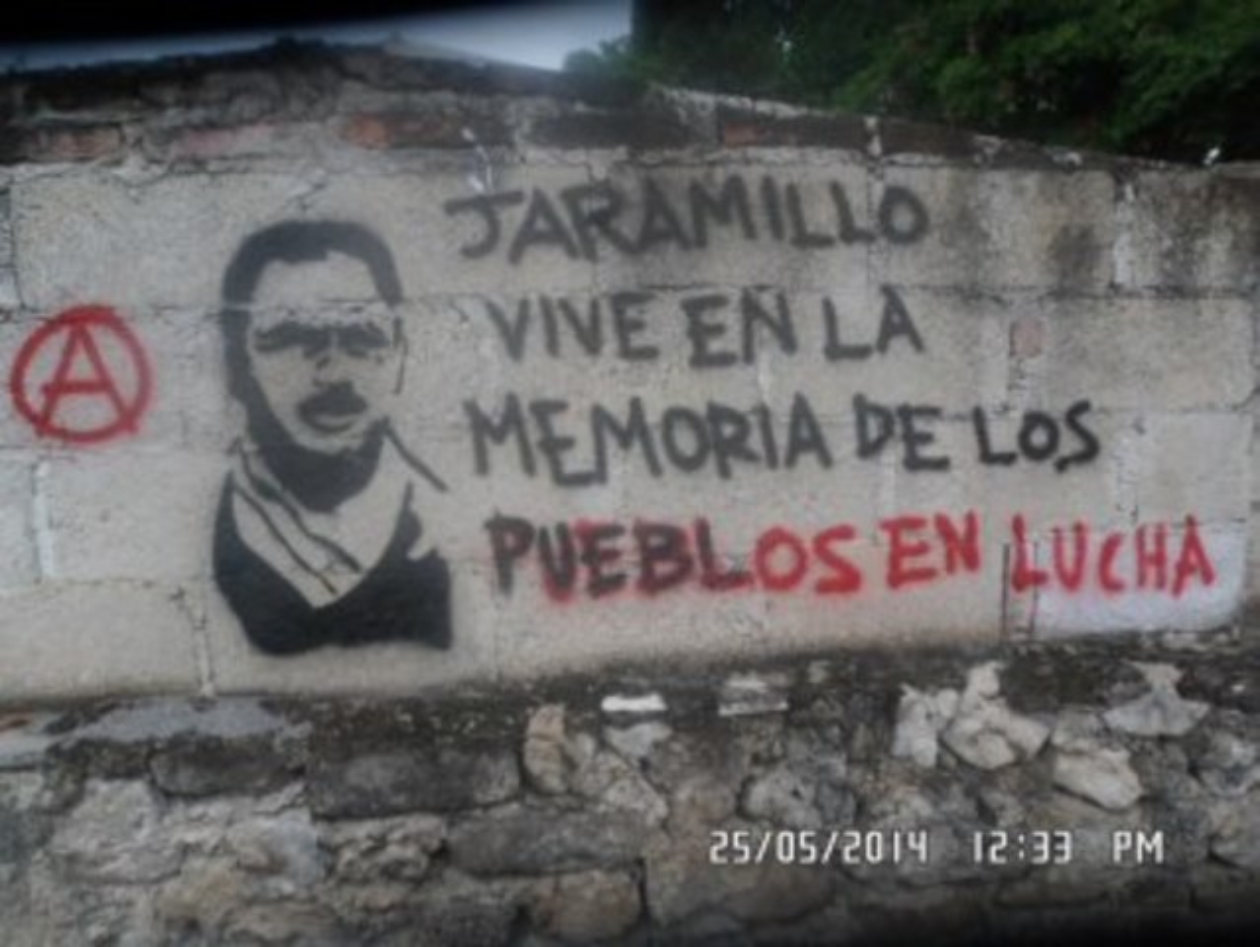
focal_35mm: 26
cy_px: 474
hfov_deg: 67.3
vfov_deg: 53.1
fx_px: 947
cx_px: 630
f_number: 3.3
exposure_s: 1/350
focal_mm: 4.9
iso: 80
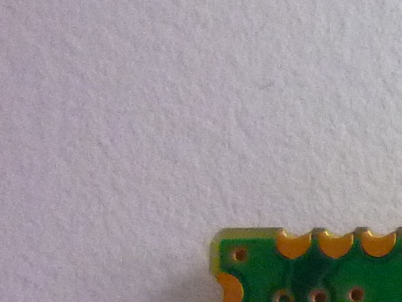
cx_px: 983
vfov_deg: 10.4
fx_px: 1603
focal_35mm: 138
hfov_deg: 11.6
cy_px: 437
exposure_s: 1/125
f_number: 3.2
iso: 400
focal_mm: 4.5
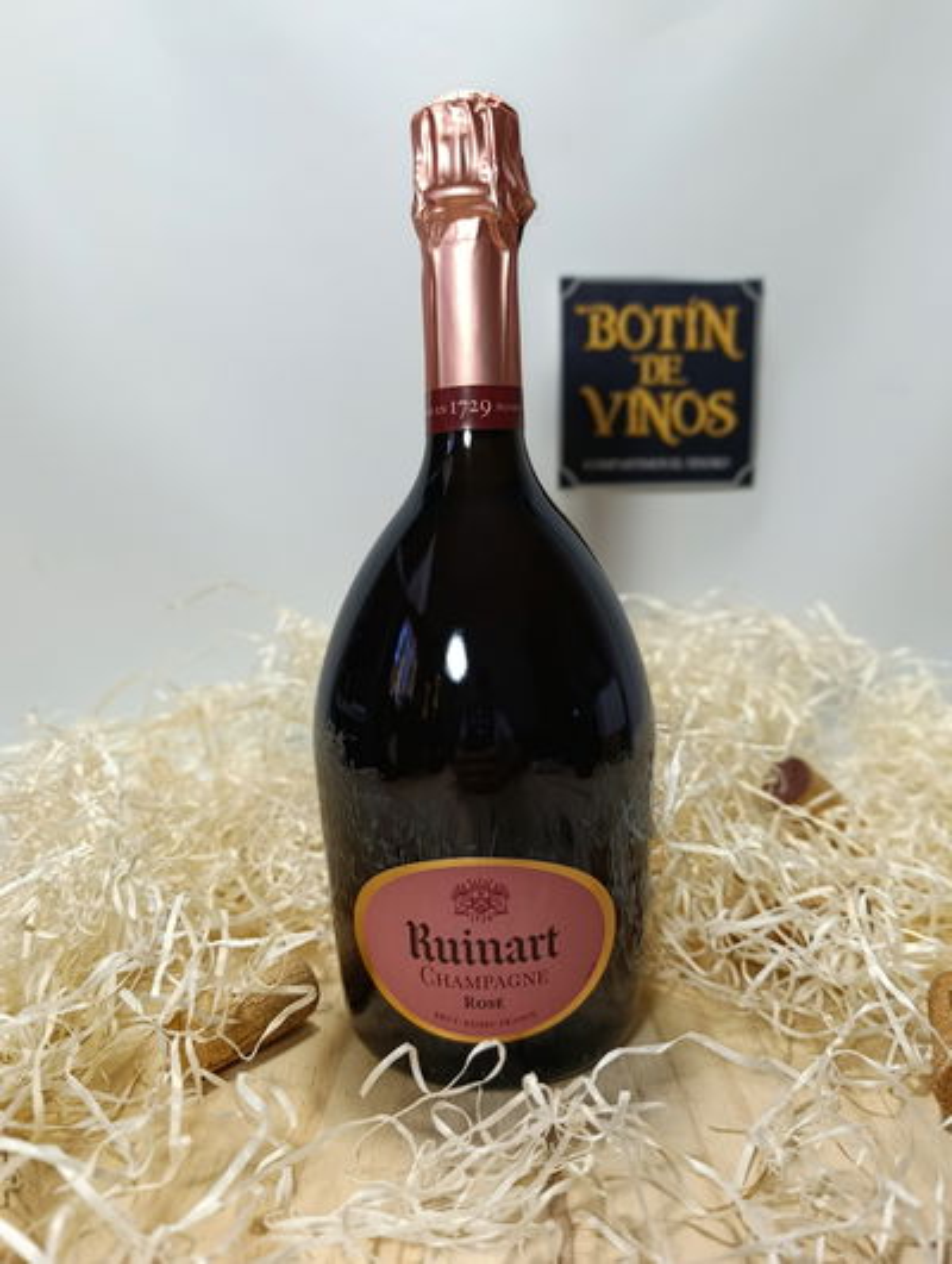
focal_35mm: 23
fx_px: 841
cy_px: 632
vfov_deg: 73.8
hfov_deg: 59.0
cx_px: 476
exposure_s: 1/100
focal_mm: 6.11
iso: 120
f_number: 1.65
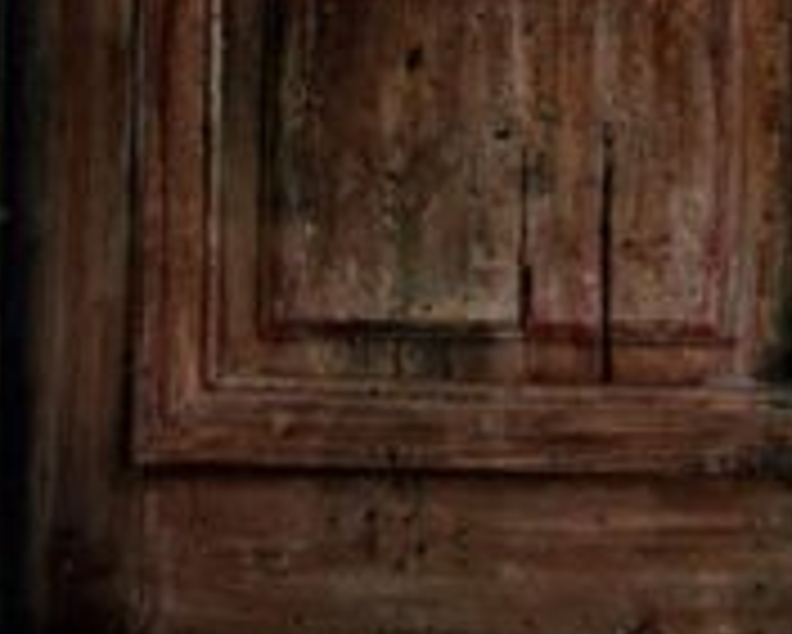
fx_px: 5042
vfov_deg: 6.5
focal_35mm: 215
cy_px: -1313
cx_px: 972
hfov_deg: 8.9
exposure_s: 1/250
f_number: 4
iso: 200
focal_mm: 35
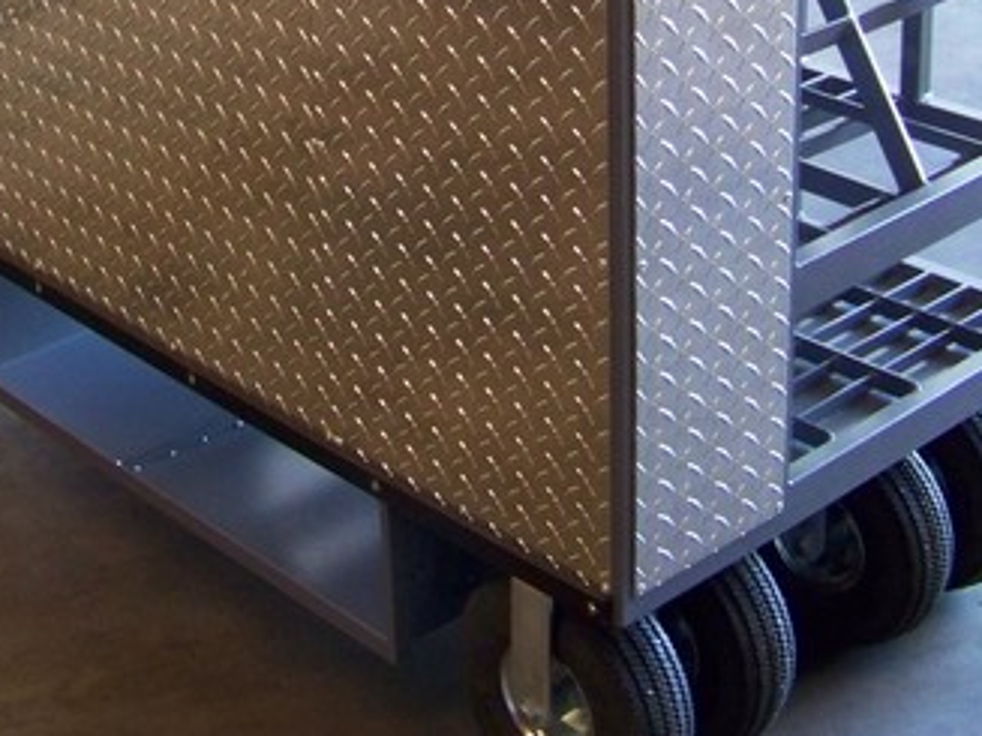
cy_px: 35
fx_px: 2184
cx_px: 429
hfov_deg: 25.3
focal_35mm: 77
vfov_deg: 18.7
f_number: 2.8
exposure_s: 1/30
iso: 256
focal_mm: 5.85
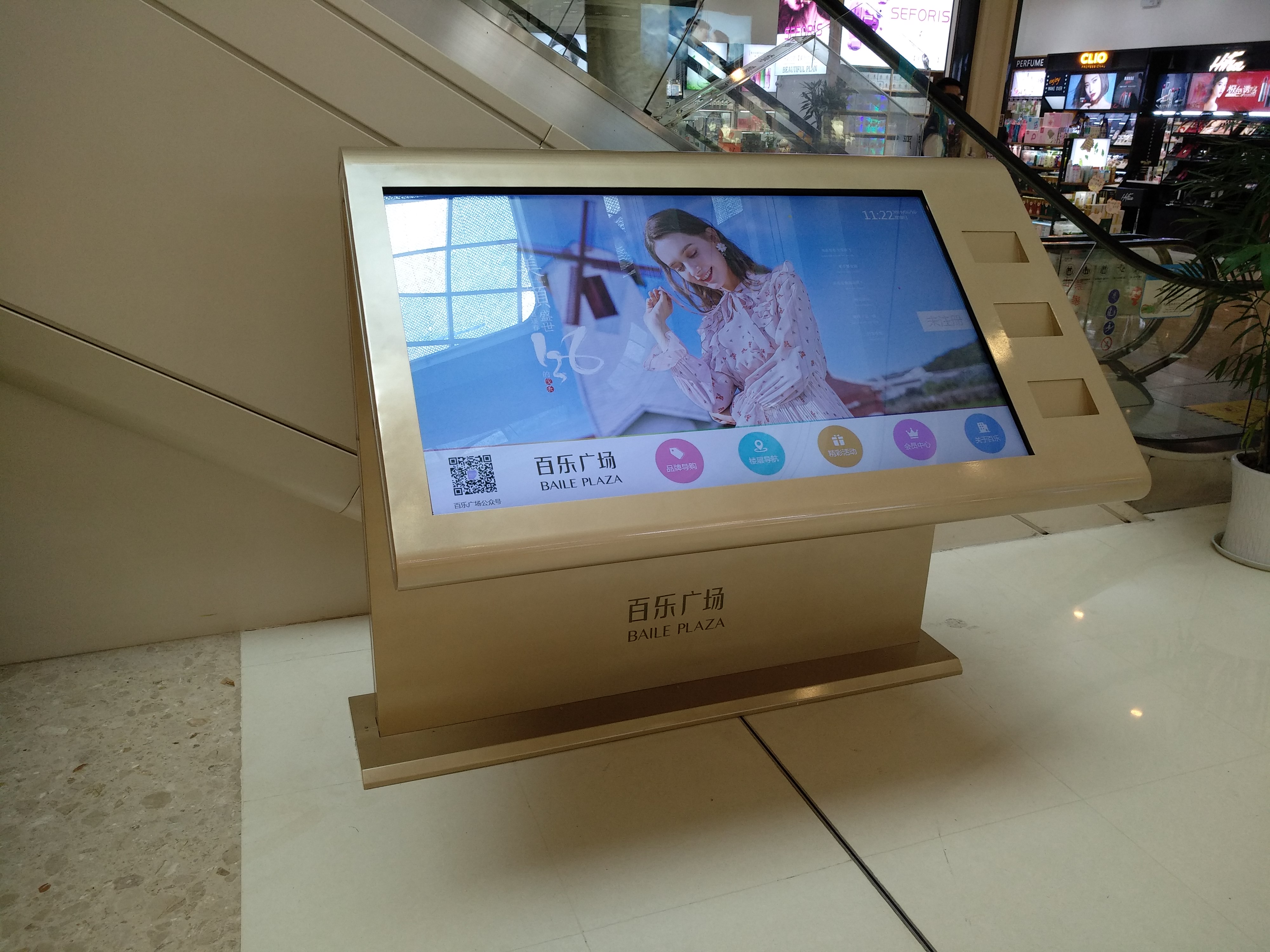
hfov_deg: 76.4
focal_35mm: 22
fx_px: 807
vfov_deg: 61.1
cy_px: 476
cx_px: 635
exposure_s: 1/60
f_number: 2.2
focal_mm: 3.81
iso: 200
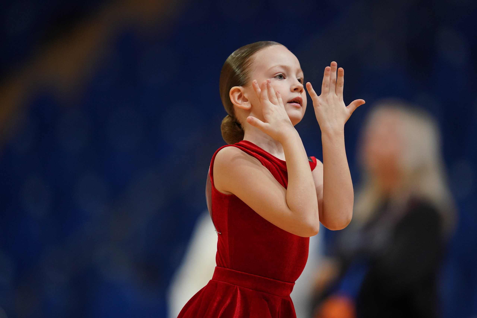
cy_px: 159
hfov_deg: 5.2
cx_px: 238
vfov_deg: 3.4
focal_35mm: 400
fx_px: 5300
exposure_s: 1/1000
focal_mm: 400
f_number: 2.8
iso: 3200
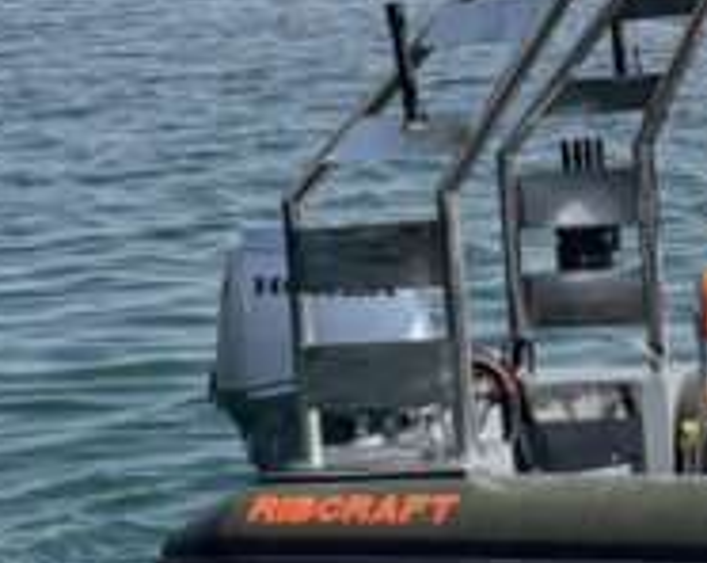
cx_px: 764
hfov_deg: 13.5
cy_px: -205
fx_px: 2923
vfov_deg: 10.7
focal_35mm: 140
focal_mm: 5.1
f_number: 1.6
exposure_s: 1/5618
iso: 32
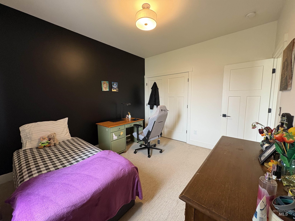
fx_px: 119
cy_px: 110
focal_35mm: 14
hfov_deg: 102.1
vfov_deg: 85.7
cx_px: 148
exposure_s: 1/60
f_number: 2.2
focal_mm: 2.22
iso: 250
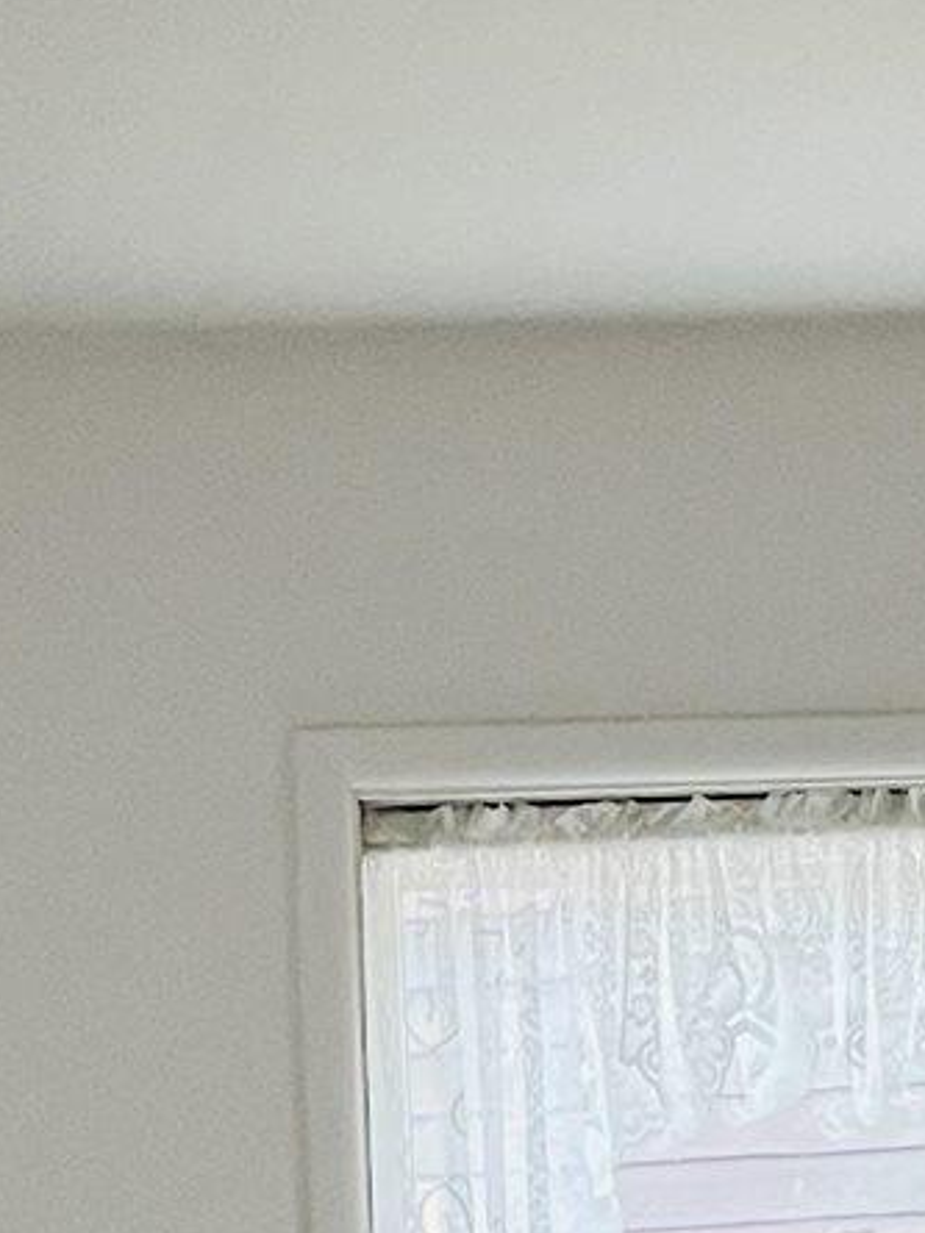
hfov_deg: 11.0
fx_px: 4810
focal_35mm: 135
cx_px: 467
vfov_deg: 12.3
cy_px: 2710
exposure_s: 1/40
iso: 400
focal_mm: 5.1
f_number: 1.6
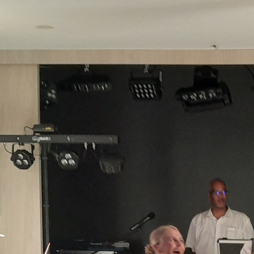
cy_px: 331
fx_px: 913
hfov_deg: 15.5
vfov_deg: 15.1
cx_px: 269
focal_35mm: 110
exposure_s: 1/50
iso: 250
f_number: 1.8
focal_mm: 4
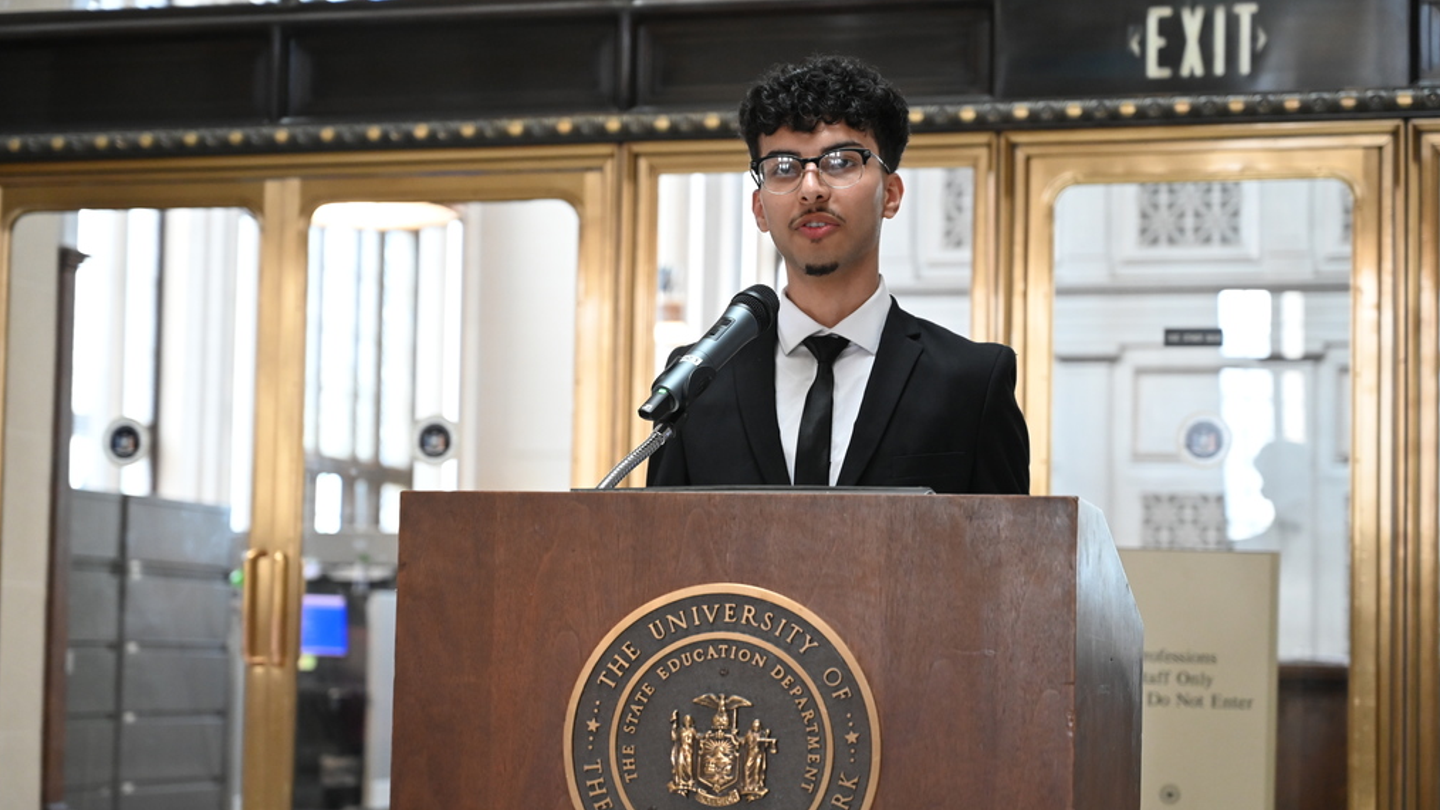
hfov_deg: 28.6
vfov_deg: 16.3
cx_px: 717
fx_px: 2825
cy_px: 454
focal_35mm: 74
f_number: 4
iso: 3200
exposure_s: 1/100
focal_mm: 70
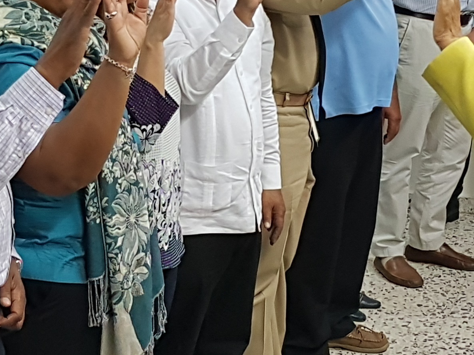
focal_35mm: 63
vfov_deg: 23.2
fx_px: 862
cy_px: 121
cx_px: 192
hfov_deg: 30.7
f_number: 1.7
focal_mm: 4.2
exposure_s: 1/120
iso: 250
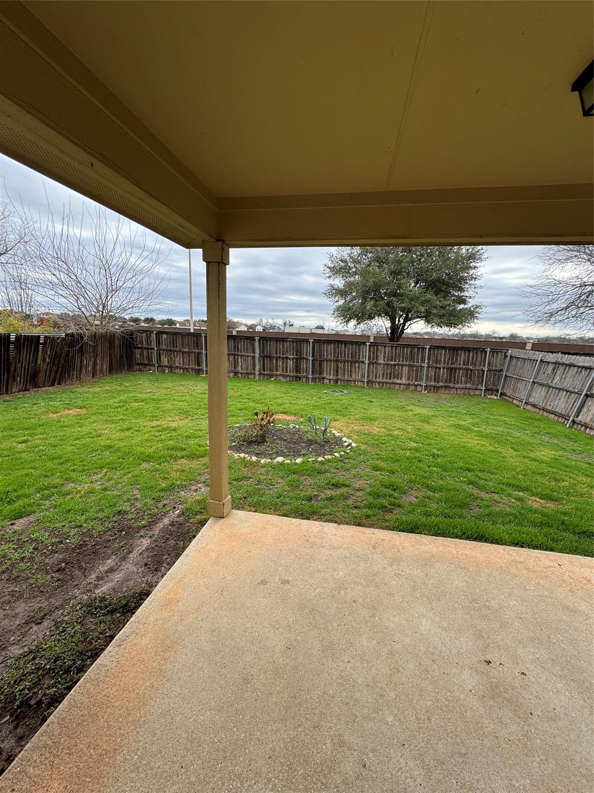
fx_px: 320
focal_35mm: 14
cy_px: 396
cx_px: 297
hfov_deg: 85.7
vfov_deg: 102.1
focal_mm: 2.22
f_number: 2.2
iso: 40
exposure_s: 1/552
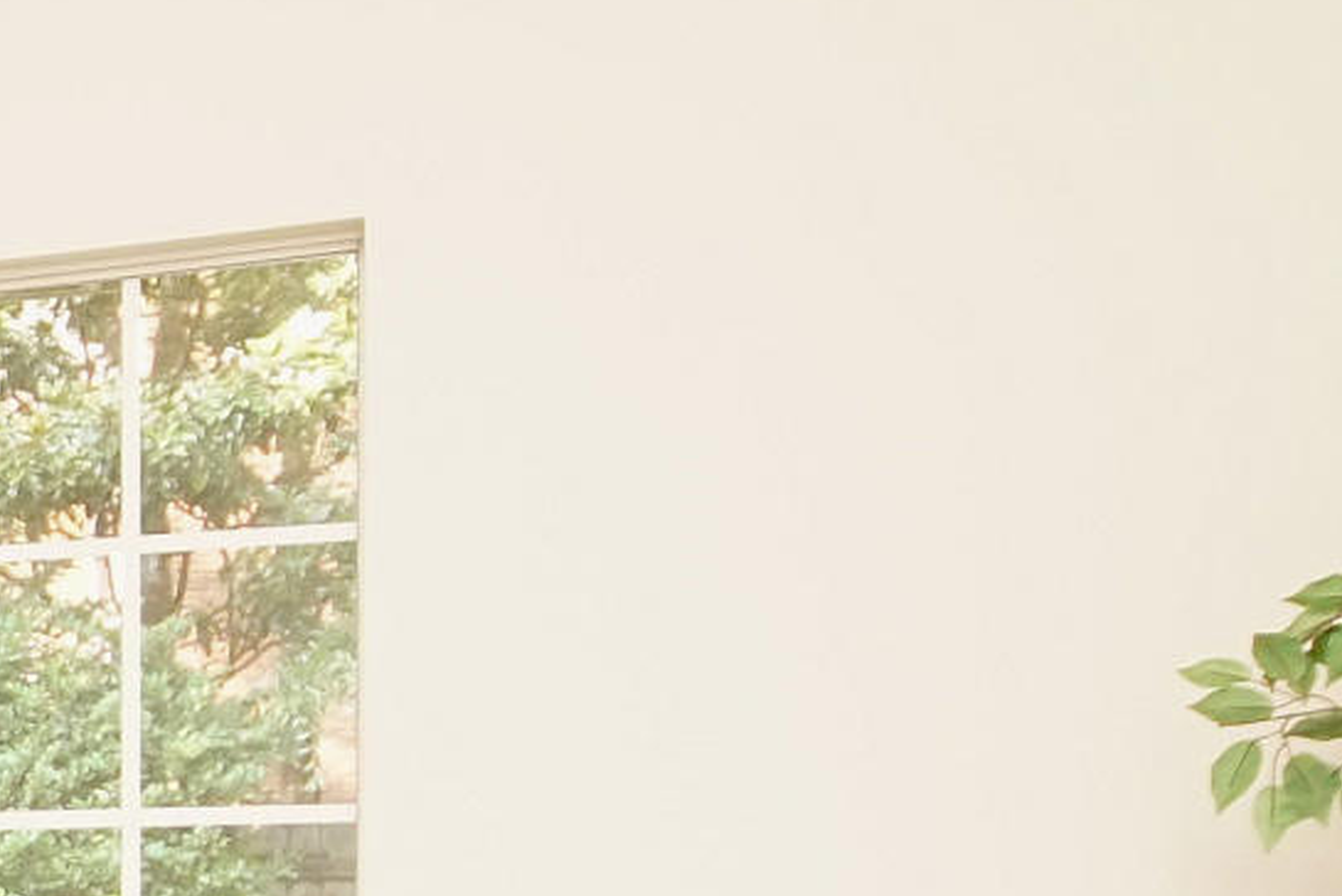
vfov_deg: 13.5
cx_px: -1162
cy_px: 1067
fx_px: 3692
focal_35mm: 99
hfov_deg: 16.7
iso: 1600
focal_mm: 12
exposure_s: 1/160
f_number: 4.5
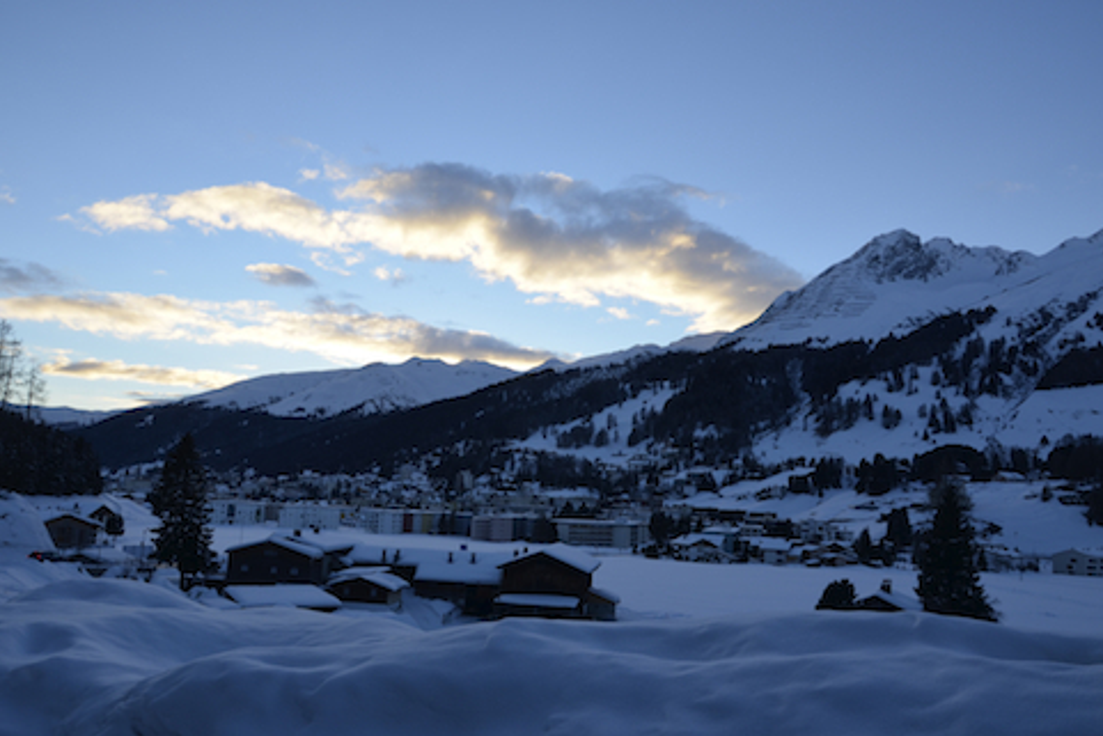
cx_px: 541
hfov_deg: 65.5
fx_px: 858
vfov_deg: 46.4
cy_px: 370
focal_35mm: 28
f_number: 7.1
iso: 200
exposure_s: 1/200
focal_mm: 18
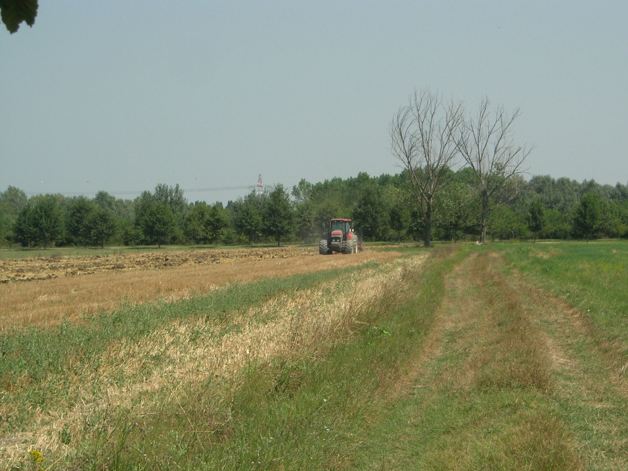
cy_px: 244
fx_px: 2195
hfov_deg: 16.3
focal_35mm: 121
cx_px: 334
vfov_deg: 12.2
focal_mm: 23.4
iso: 64
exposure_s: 1/234
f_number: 8.2
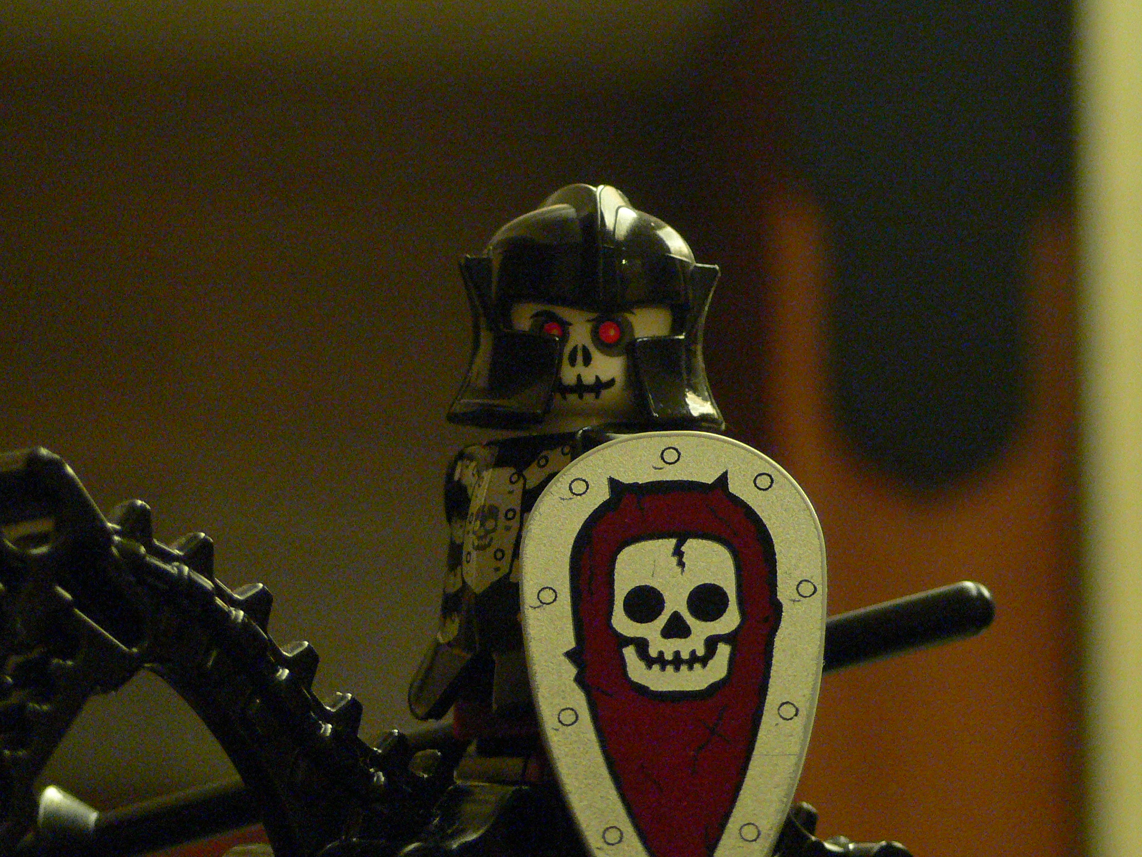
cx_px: 571
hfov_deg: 20.7
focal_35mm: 95
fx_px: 3134
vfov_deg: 15.6
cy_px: 428
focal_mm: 12.5
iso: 200
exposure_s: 1/4
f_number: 3.6
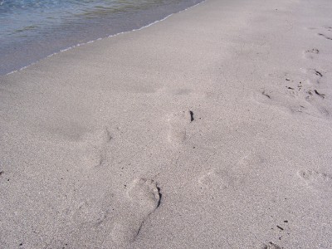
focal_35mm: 33
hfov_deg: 55.4
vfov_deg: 42.9
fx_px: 317
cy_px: 124
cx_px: 166
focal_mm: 5.5
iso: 80
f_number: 4
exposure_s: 1/750
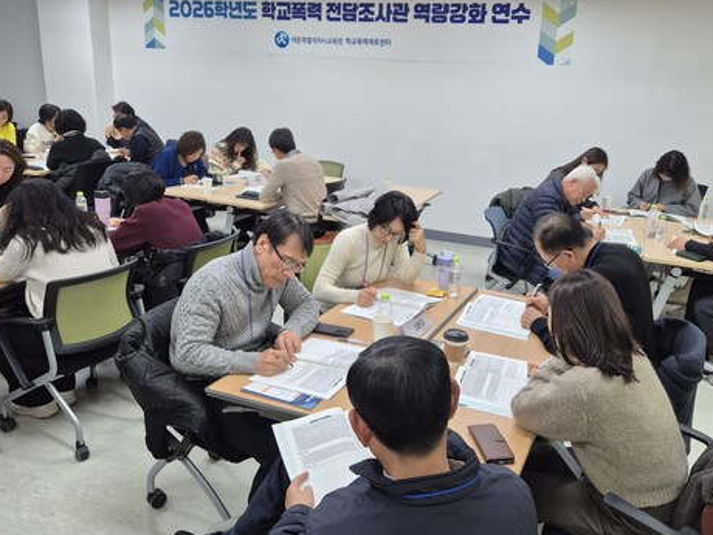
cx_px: 395
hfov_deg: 59.8
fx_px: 618
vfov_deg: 46.8
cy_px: 254
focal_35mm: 30
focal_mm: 5.4
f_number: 1.8
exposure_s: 1/60
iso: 64
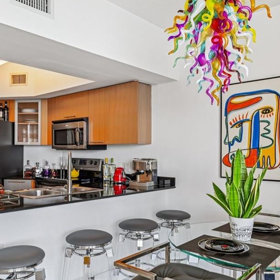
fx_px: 302
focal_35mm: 33
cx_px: 132
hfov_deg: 49.7
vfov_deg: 49.6
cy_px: 156
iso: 140
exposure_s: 1/15
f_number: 5.6
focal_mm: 15
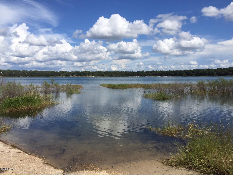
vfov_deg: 48.2
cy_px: 88
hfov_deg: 61.7
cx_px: 116
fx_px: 195
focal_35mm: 29
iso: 32
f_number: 2.2
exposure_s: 1/3968
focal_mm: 4.15
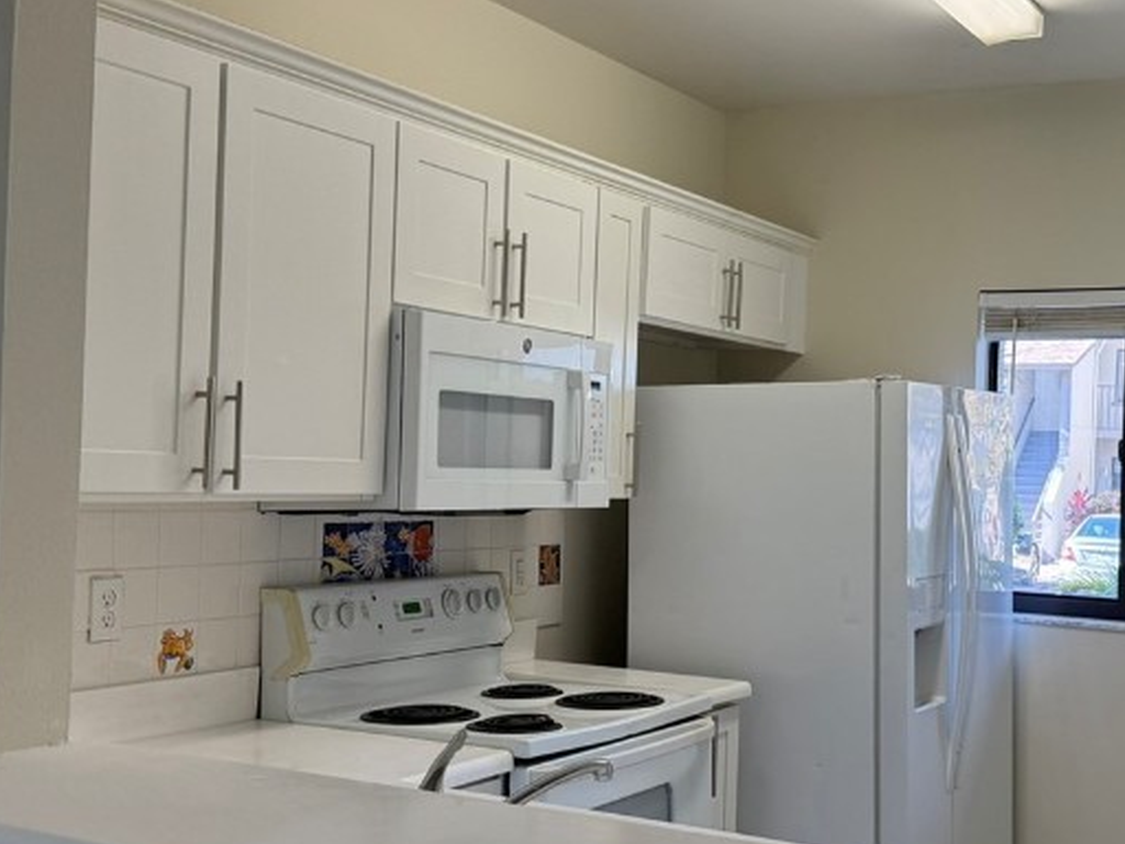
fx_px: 1560
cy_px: 455
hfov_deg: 39.4
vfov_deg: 30.3
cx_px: 690
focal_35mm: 48
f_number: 1.78
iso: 125
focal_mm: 6.76
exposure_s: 1/240
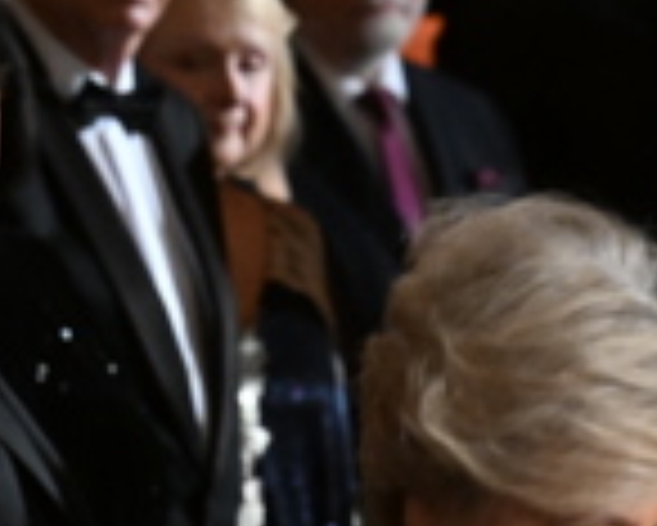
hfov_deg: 3.8
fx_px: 9904
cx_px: 819
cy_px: 908
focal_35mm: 509
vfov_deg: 3.0
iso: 6400
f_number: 5
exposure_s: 1/200
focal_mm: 115
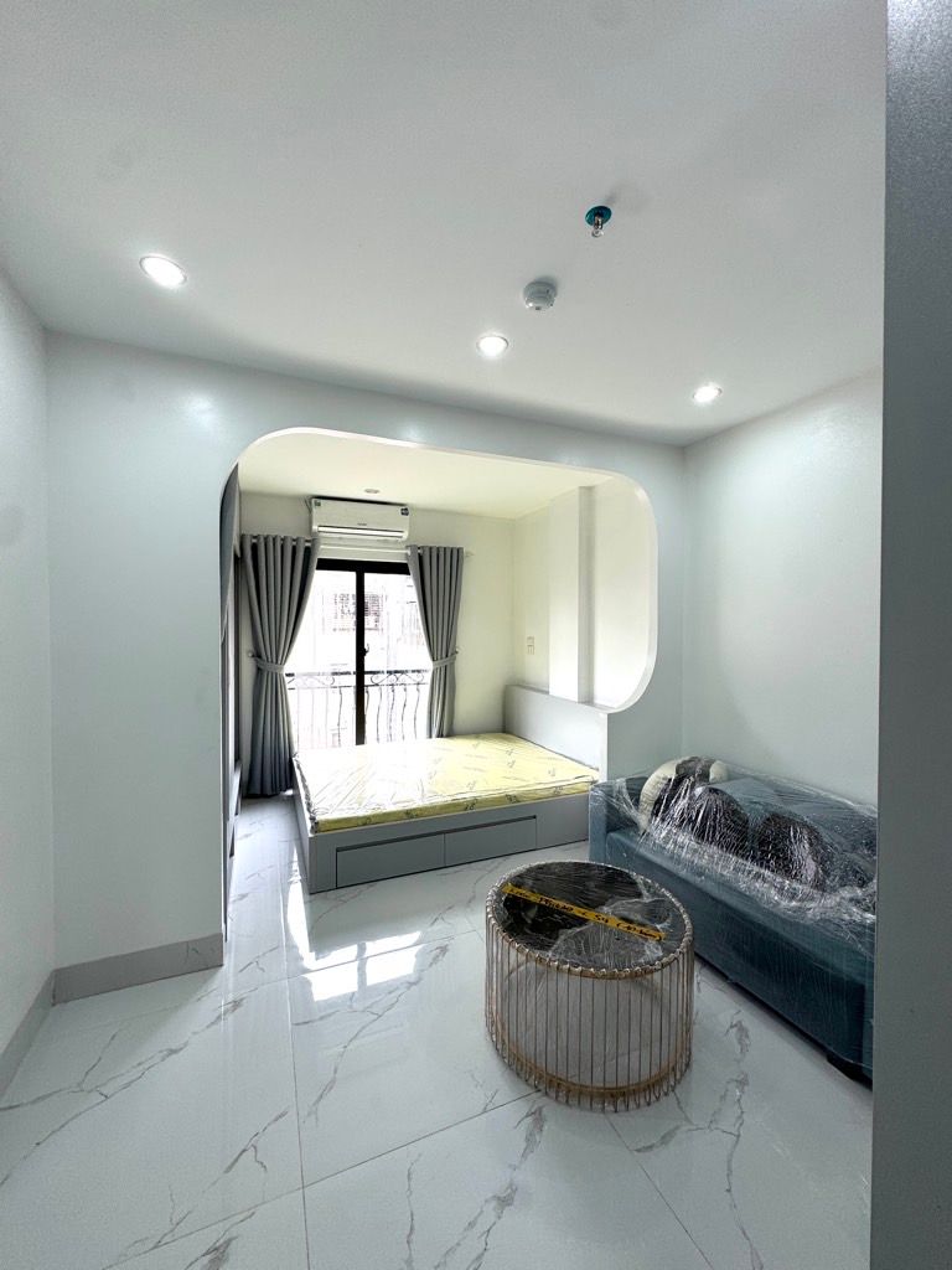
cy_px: 635
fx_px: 513
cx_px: 476
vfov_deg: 102.1
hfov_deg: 85.7
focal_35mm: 14
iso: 40
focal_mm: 2.22
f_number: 2.2
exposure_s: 1/99
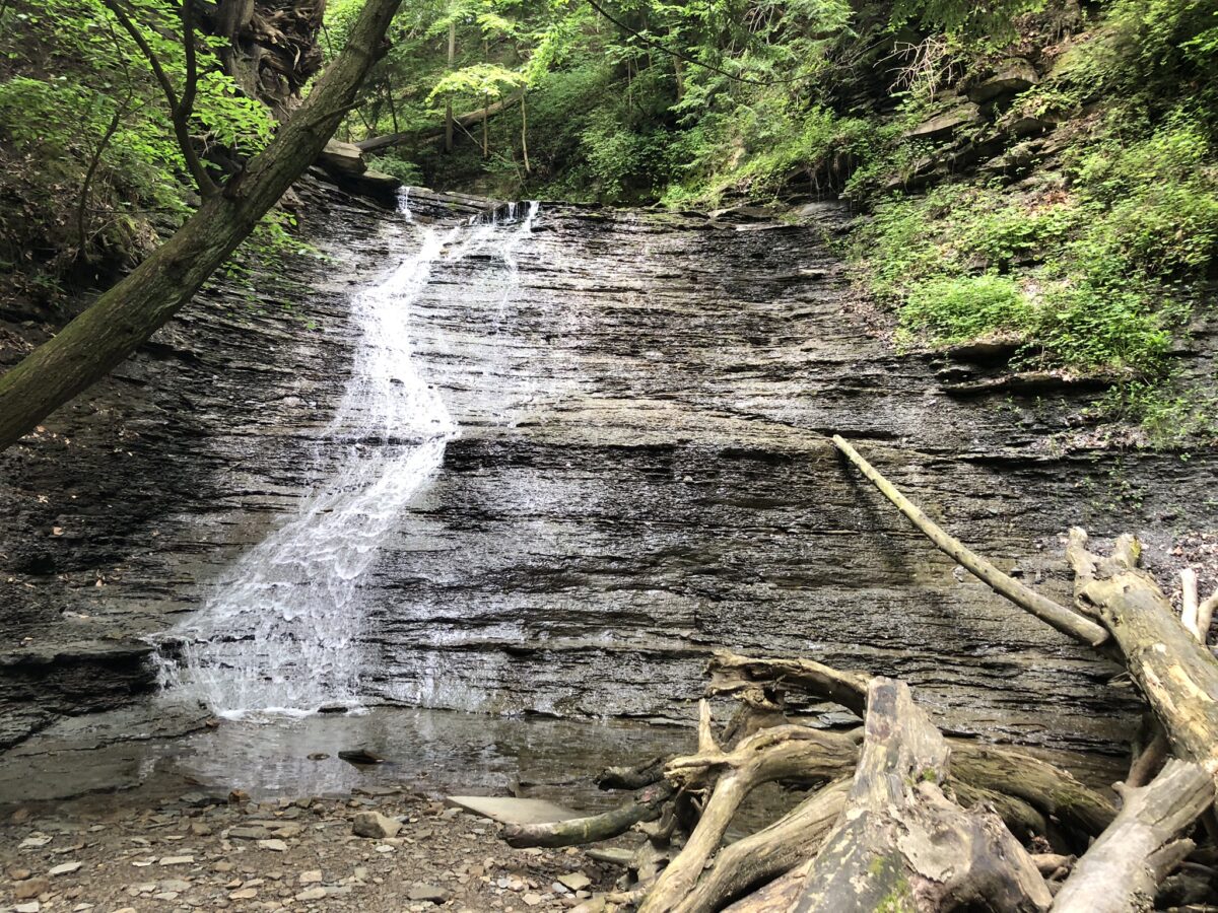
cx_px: 609
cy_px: 456
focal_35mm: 28
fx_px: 985
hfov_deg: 63.4
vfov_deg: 49.7
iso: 32
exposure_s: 1/30
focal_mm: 3.99
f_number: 1.8
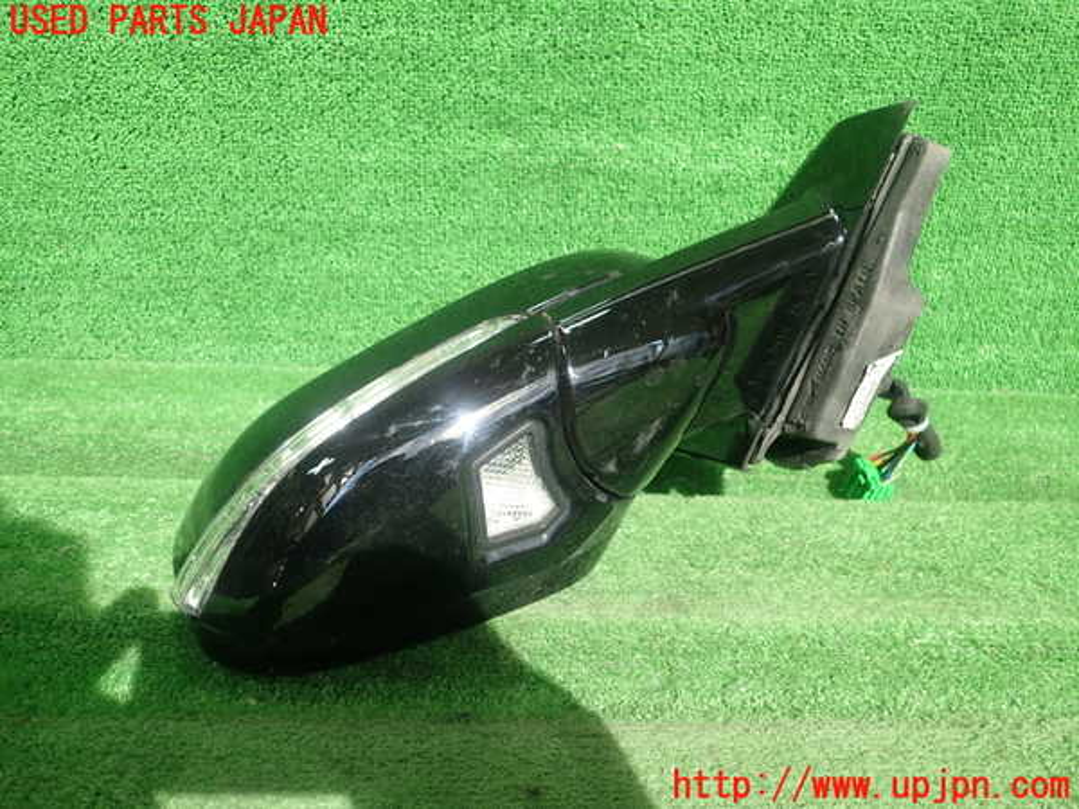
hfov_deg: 60.0
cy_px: 404
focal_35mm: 30
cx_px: 540
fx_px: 935
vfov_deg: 46.8
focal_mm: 5.5
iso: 100
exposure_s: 1/160
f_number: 2.3
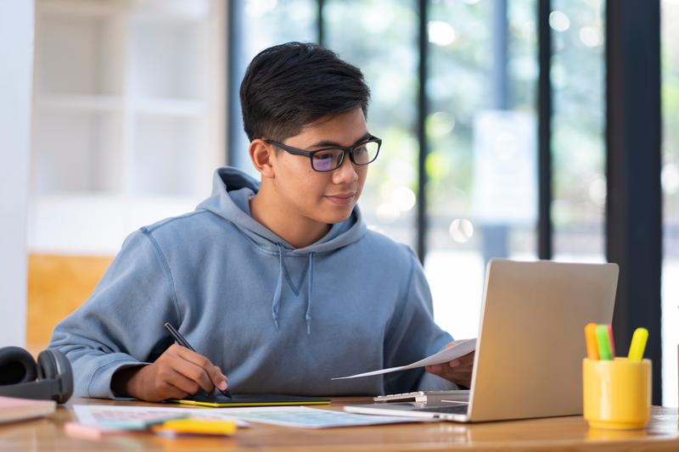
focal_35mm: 84
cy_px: 226
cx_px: 340
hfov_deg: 24.2
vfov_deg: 16.3
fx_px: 1584
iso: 320
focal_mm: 56
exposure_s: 1/125
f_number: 1.2
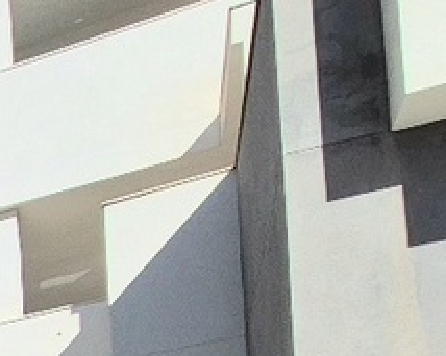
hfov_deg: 14.5
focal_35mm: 77
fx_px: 1016
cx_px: -652
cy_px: 765
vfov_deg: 15.1
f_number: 2.2
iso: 50
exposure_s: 1/5000
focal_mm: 2.2
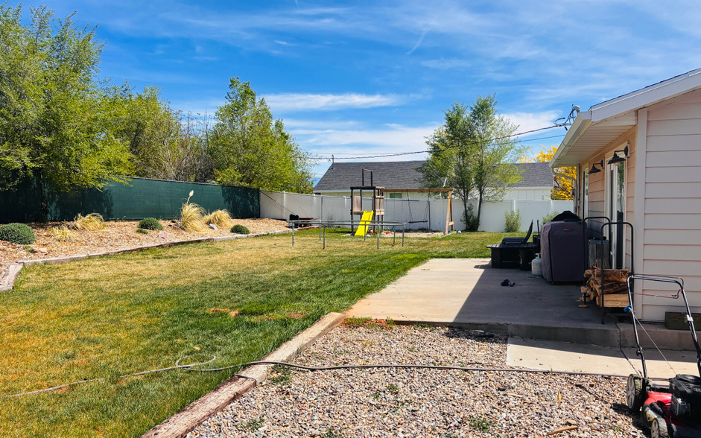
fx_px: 573
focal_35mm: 30
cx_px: 366
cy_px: 235
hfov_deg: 62.9
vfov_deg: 41.8
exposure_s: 1/3311
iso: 50
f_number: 1.6
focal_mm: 5.96
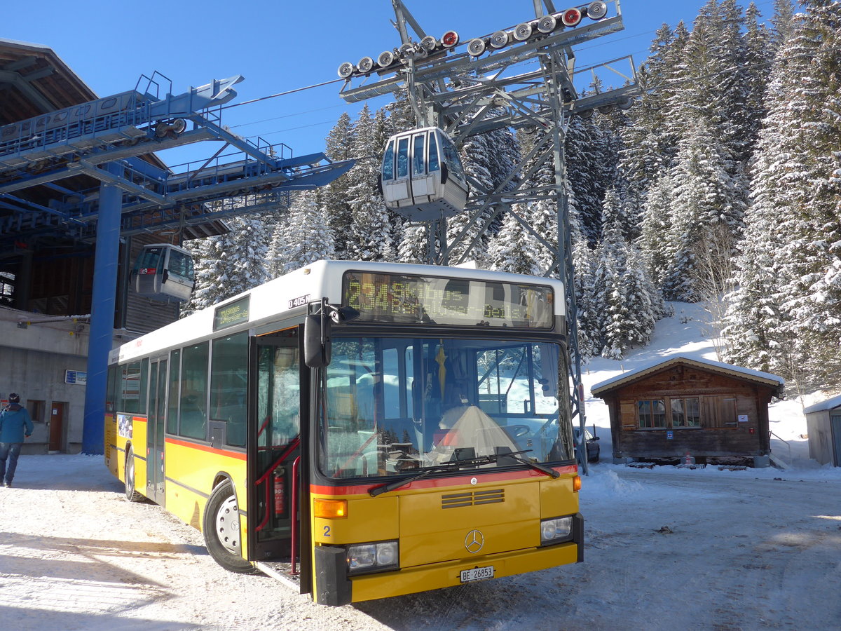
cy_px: 316
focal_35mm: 29
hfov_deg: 61.7
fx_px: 705
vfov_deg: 48.2
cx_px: 420
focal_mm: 6
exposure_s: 1/800
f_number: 2.8
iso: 80
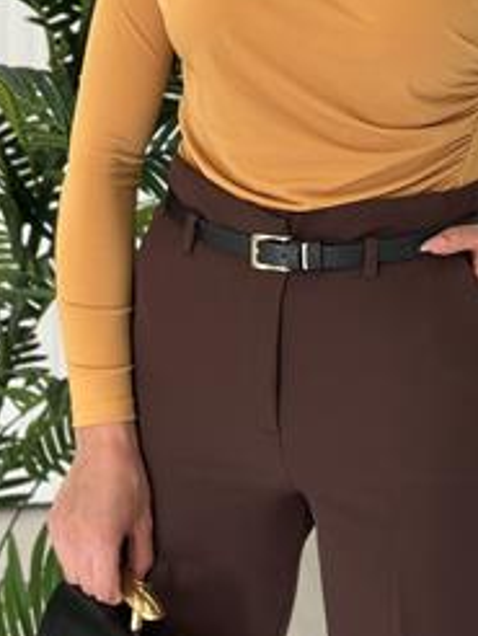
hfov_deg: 14.2
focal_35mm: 104
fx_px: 1911
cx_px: 338
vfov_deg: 18.5
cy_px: 40
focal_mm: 6.86
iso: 80
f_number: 1.78
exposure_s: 1/281
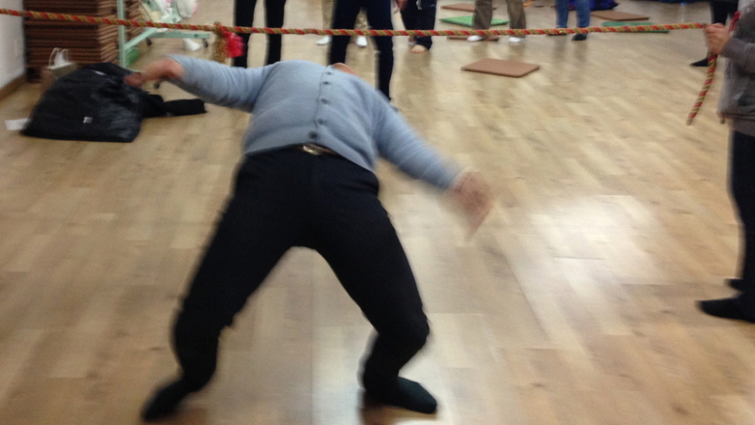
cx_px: 369
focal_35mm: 46
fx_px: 921
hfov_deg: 44.6
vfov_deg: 25.5
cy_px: 77
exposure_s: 1/20
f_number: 2.4
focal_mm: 4.13
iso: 125
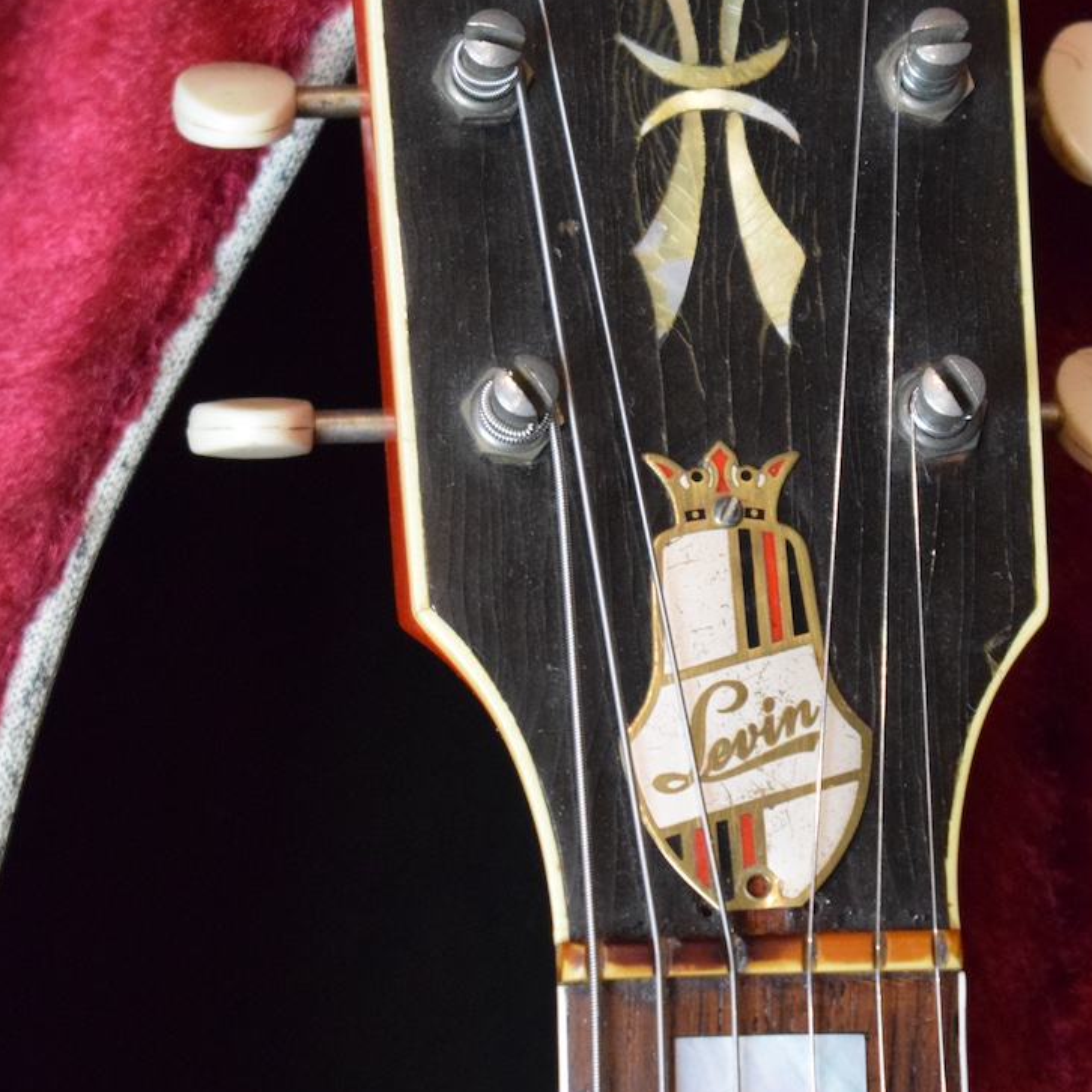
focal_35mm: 145
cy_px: 388
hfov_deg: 12.0
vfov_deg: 12.0
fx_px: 5171
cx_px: 725
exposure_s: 1/60
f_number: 5.6
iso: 4500
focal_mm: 55
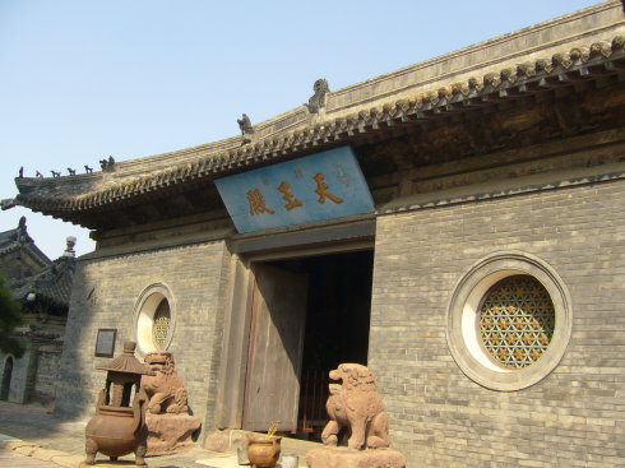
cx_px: 312
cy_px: 234
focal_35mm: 35
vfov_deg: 40.7
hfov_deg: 52.6
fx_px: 632
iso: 80
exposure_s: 1/125
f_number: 5.6
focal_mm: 5.8
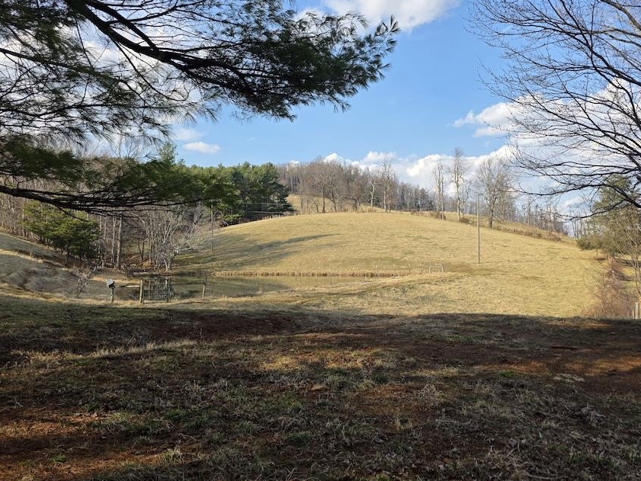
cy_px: 223
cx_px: 388
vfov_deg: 49.7
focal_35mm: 28
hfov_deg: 62.8
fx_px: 519
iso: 80
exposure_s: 1/2905
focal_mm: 6.3
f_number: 1.7
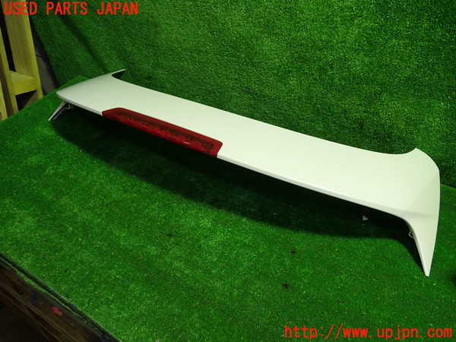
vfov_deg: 46.8
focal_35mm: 30
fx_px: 395
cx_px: 228
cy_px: 171
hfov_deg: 60.0
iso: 200
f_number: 2.3
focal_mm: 5.4
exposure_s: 1/40
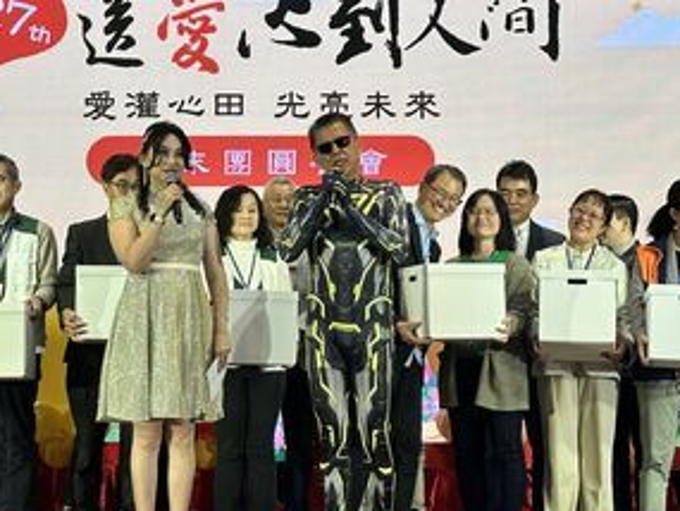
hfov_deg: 19.4
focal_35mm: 101
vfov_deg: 14.7
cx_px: 208
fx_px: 1985
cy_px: 232
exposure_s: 1/60
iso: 80
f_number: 1.78
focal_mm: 6.86
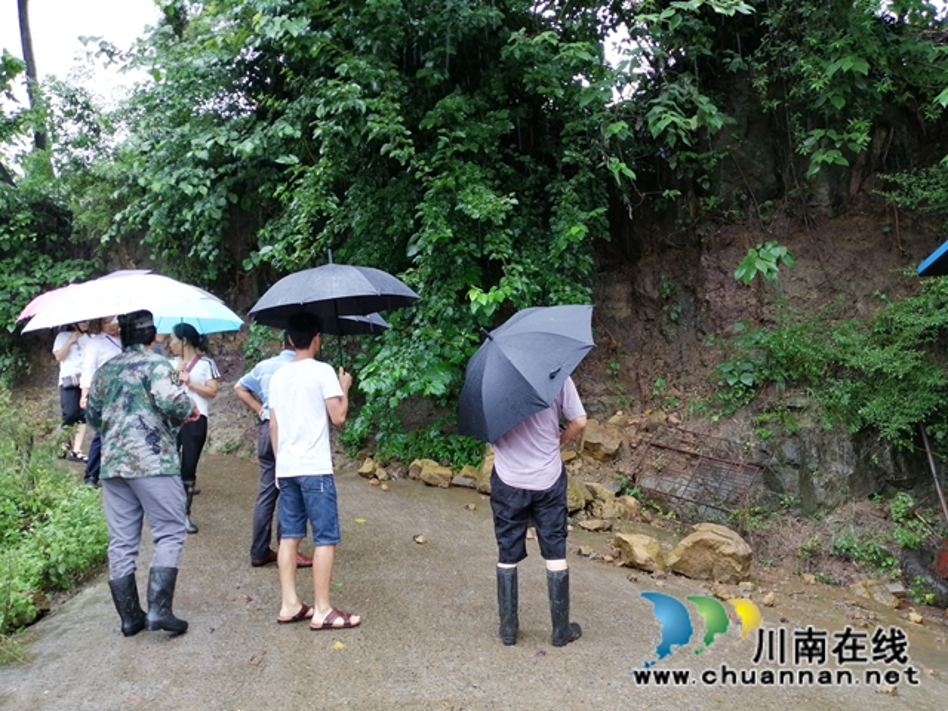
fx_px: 712
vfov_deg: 53.1
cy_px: 356
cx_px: 474
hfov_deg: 67.3
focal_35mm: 26
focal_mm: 3.62
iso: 50
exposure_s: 1/135
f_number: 1.8
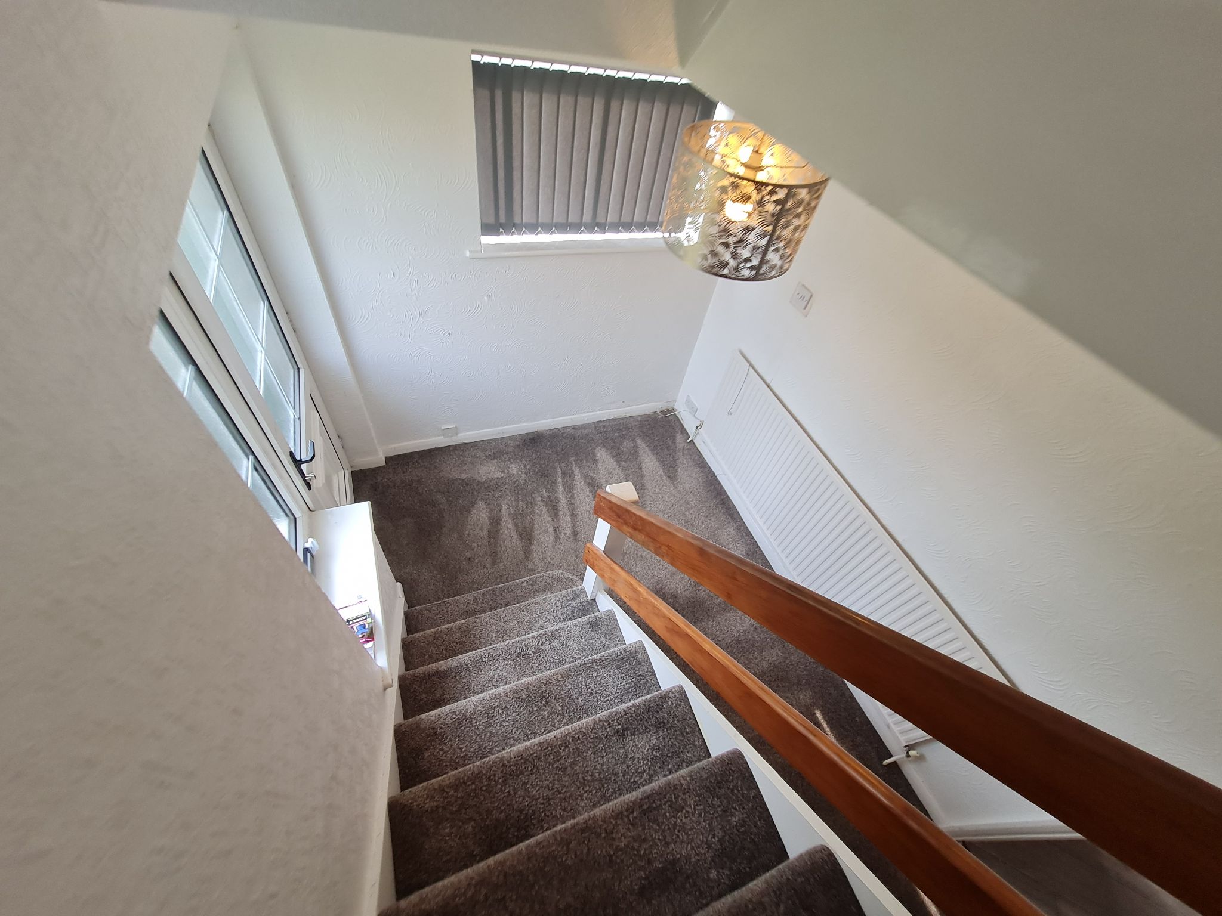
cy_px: 458
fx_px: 459
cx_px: 611
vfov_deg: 89.9
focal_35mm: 13
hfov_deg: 106.2
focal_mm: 1.74
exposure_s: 1/50
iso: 50
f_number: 2.2
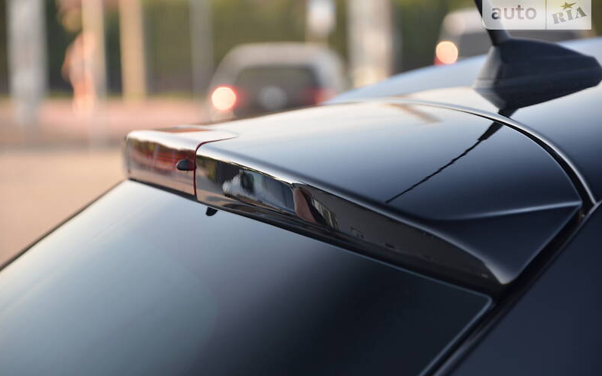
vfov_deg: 8.1
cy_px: 189
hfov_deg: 13.0
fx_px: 2649
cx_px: 299
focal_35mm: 162
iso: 360
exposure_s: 1/125
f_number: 5.6
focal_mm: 105
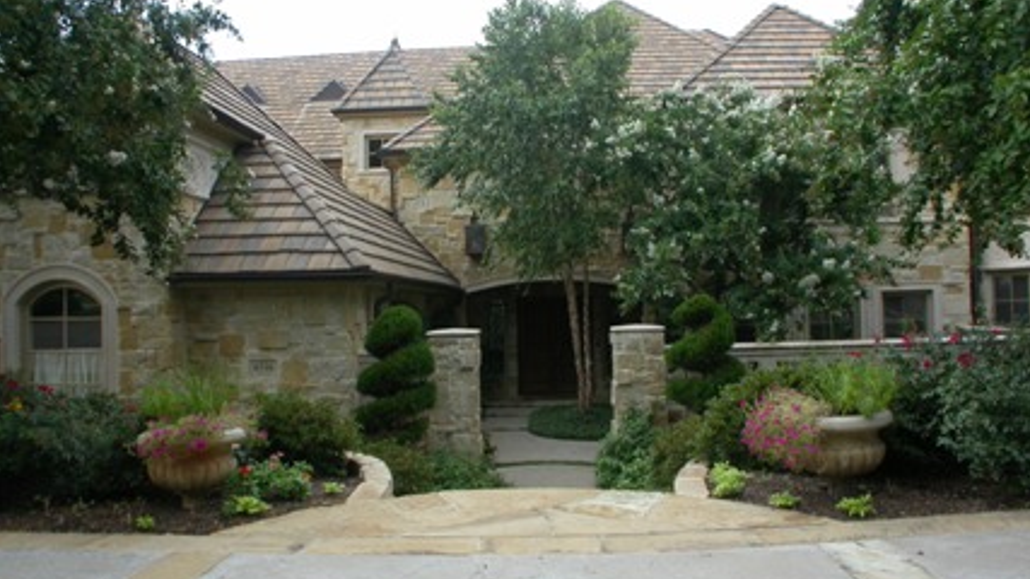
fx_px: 1147
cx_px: 520
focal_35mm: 42
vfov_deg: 28.3
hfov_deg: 48.4
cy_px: 271
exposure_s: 1/98.3
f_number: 4.2
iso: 100
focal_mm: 7.85
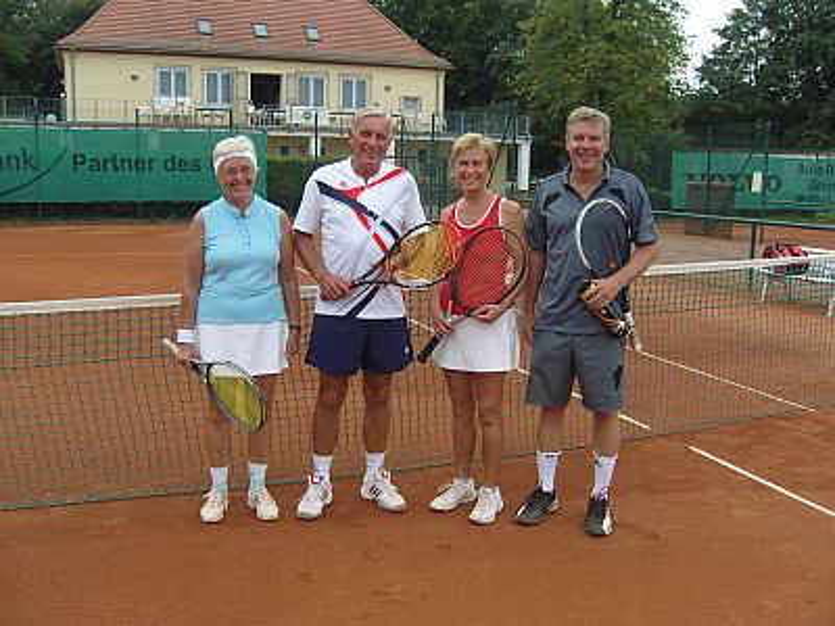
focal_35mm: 34
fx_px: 820
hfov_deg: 54.0
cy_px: 313
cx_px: 418
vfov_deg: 41.8
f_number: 7
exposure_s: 1/125
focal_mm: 7.3
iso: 100
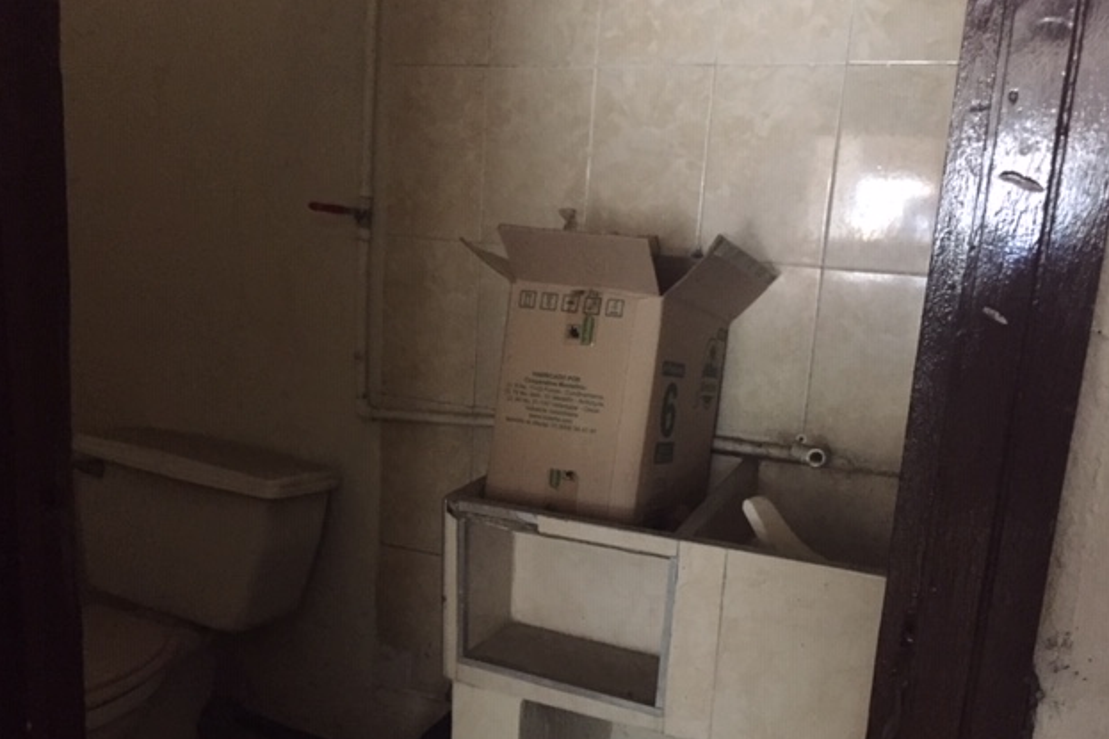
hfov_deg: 60.3
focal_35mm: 31
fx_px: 955
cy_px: 413
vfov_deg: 42.2
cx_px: 559
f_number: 2.2
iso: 400
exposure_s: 1/15
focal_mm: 4.15
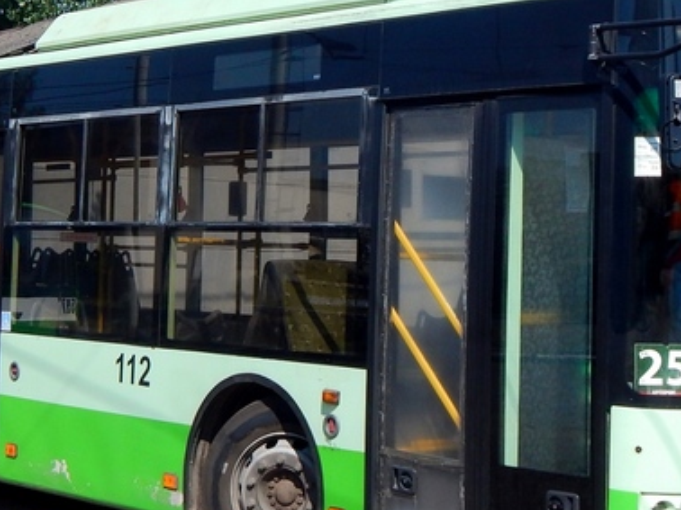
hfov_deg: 23.3
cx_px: 395
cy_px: 130
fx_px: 1651
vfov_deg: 17.5
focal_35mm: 84
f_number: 6.5
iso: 125
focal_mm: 5.6
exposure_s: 1/400
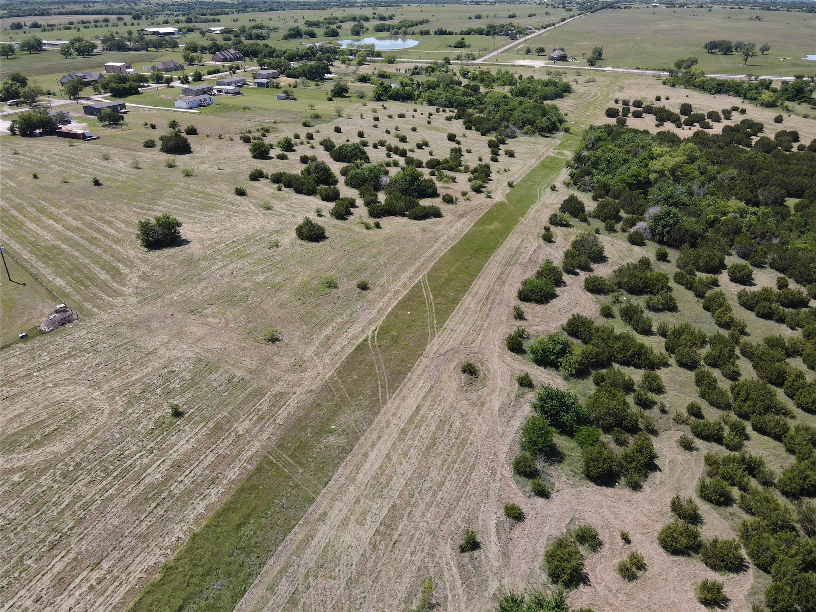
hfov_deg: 71.6
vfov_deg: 56.8
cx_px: 408
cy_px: 306
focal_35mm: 24
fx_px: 566
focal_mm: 4.5
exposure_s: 1/500
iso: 100
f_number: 2.8
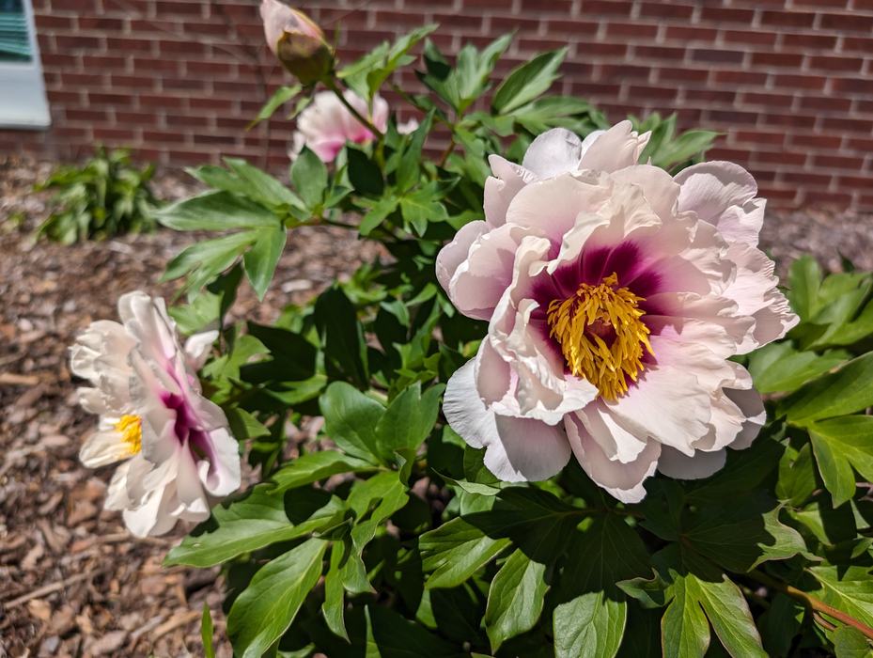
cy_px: 329
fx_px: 606
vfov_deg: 57.0
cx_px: 436
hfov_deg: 71.5
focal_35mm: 24
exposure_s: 1/2299
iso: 20
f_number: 1.68
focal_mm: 6.9
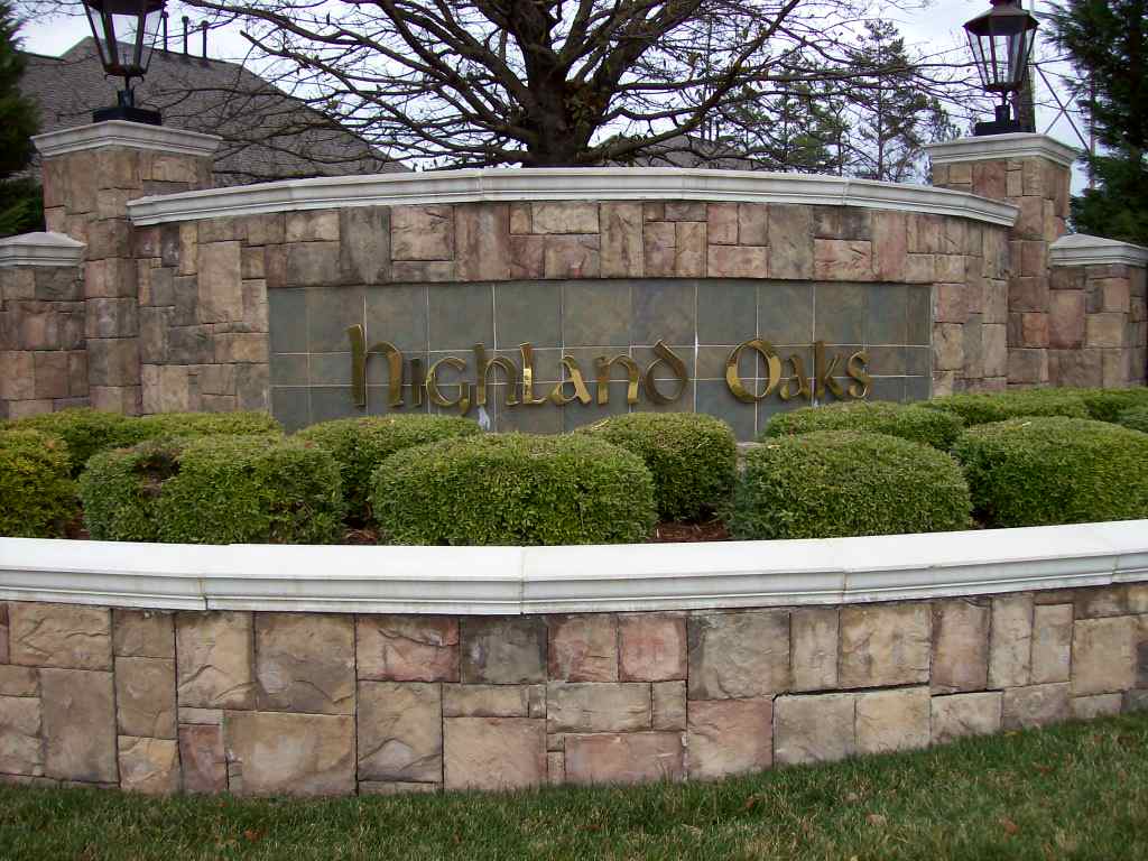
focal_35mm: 36
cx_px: 574
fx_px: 1194
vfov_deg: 39.7
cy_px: 430
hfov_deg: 51.4
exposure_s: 1/437
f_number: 2.7
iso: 80
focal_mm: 6
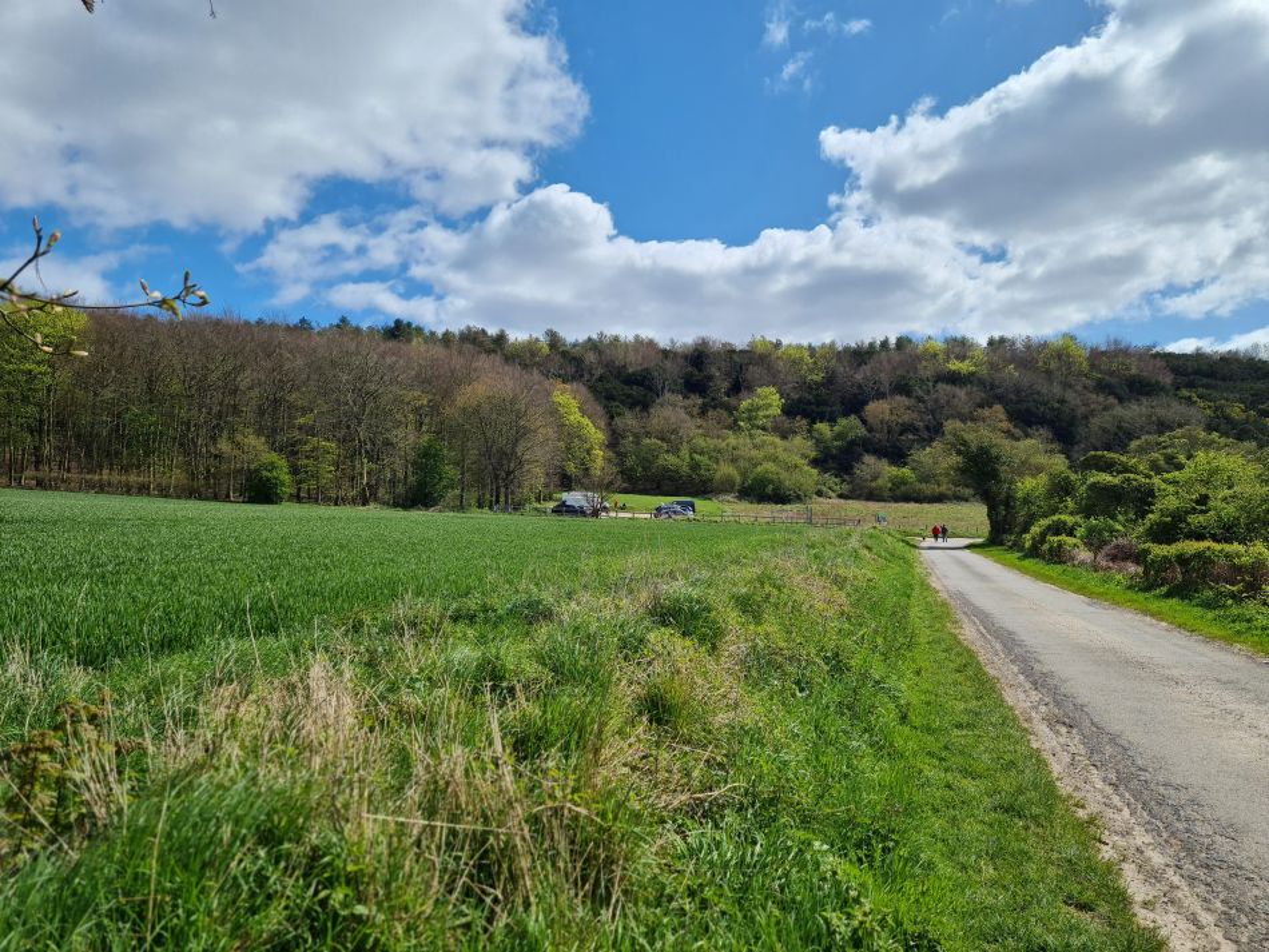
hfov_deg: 67.3
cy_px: 476
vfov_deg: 53.1
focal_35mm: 26
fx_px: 953
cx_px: 634
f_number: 1.8
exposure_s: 1/3800
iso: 50
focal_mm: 5.4
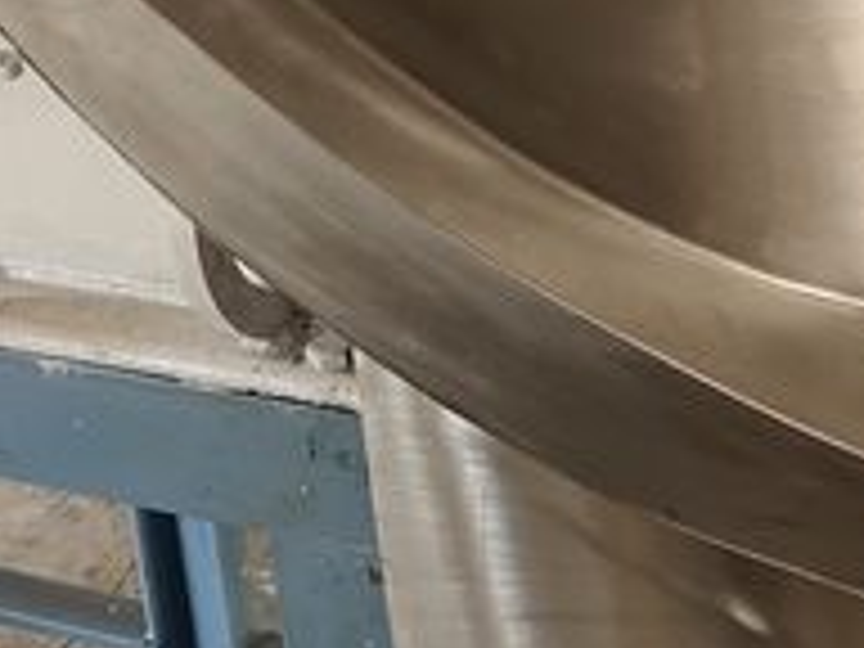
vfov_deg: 11.3
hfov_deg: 15.7
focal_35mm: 125
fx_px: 3120
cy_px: -382
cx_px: 230
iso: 320
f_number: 1.8
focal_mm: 5.59
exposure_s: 1/50
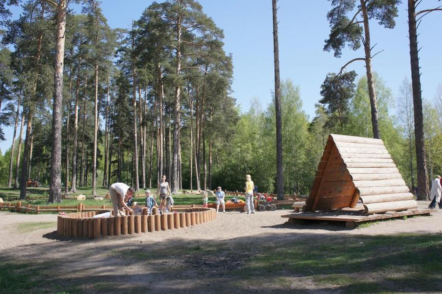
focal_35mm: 32
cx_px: 221
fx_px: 386
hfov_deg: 59.5
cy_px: 147
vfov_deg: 41.6
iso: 400
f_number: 8
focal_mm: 21
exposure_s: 1/500
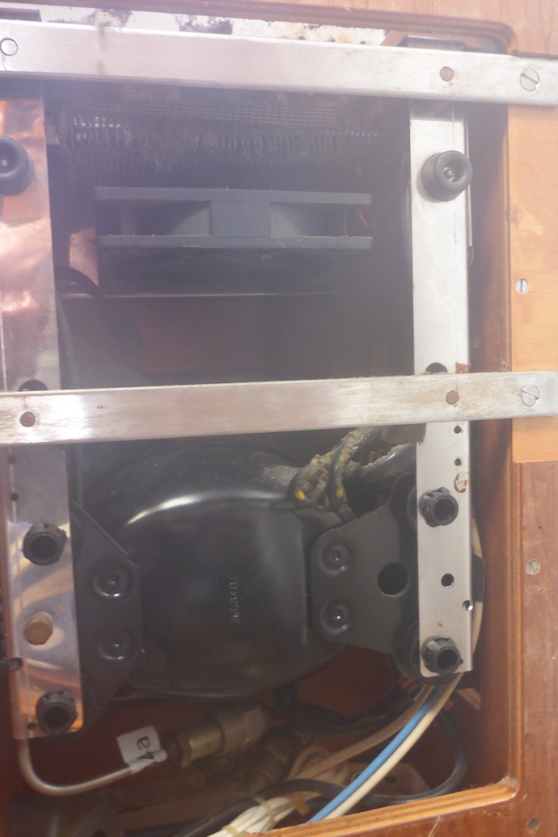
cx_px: 294
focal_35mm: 30
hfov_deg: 43.6
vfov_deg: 61.9
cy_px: 425
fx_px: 698
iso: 400
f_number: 3.3
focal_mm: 4.9
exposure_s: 1/8
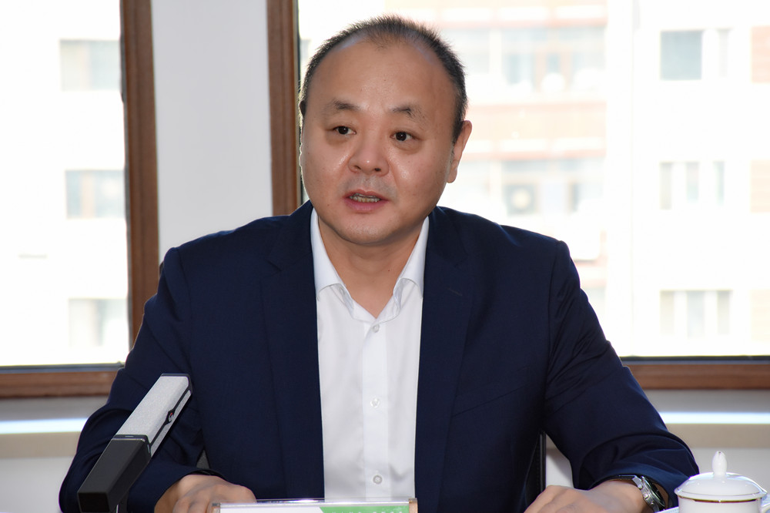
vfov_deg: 6.5
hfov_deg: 9.8
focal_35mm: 210
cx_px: 385
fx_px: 4490
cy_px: 256
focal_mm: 140
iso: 1000
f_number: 9
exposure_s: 1/250
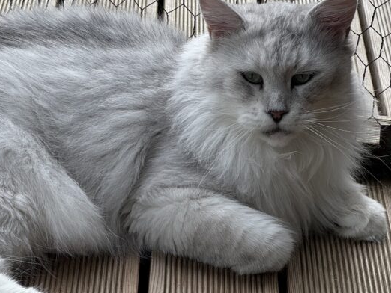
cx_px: 80
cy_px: 114
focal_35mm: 151
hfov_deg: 13.0
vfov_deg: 9.8
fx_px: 1706
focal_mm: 9
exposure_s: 1/189
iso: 25
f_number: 2.8
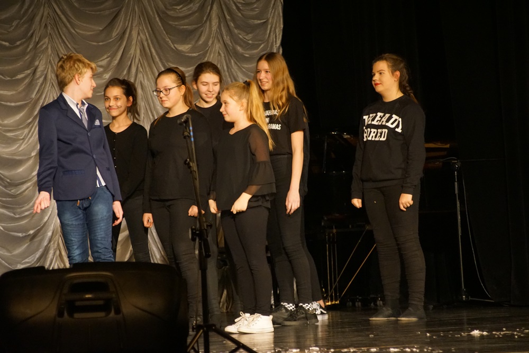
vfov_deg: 8.3
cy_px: 176
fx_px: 2425
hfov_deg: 12.5
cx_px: 264
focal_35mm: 165
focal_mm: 110
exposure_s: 1/30
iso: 3200
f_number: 5.6
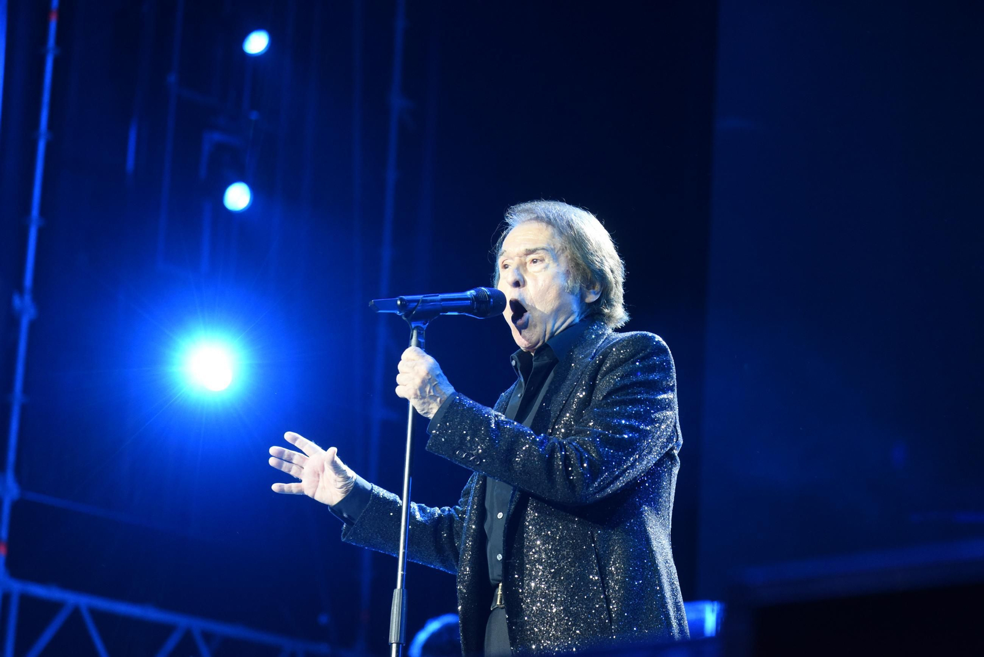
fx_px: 2789
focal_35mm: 102
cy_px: 328
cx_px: 492
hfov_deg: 20.0
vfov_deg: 13.4
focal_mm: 102
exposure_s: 1/100
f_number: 4
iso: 3200
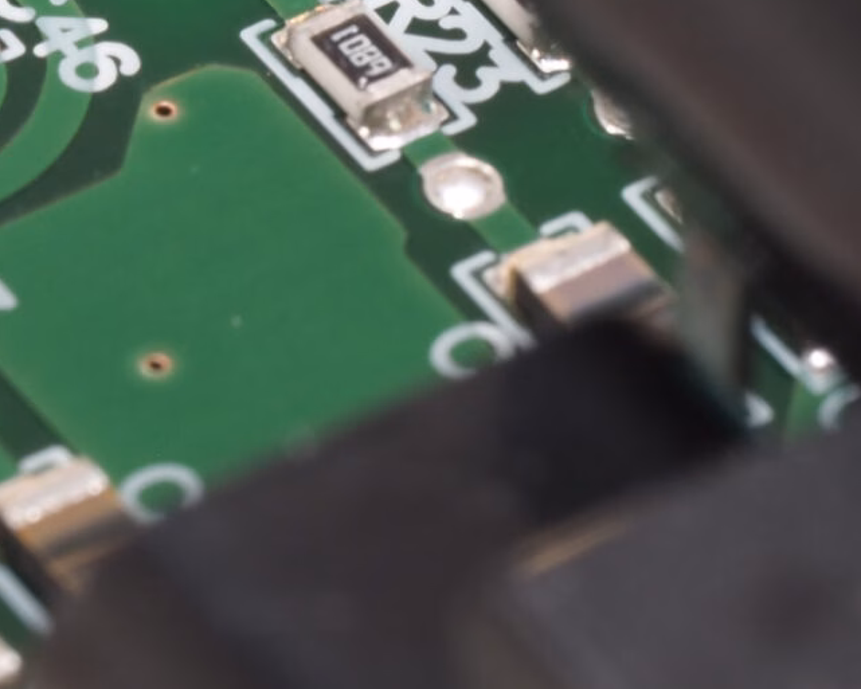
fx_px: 11928
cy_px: -348
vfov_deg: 3.3
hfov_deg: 4.1
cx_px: -373
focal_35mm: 468
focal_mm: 60
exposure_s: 1/5
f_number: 10
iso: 100
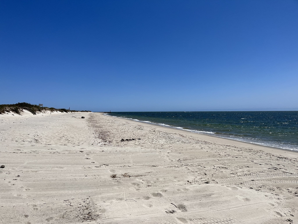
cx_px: 149
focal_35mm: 26
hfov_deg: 67.3
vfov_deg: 53.1
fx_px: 224
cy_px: 112
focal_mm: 5.1
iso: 50
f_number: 1.6
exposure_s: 1/9901
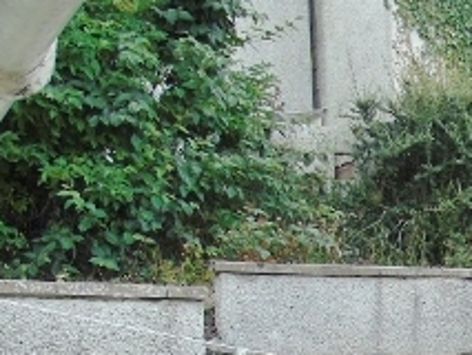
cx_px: 747
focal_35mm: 94
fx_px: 1282
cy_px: 528
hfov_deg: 18.1
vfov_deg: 14.7
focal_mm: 4.4
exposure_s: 1/100
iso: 80
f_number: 4
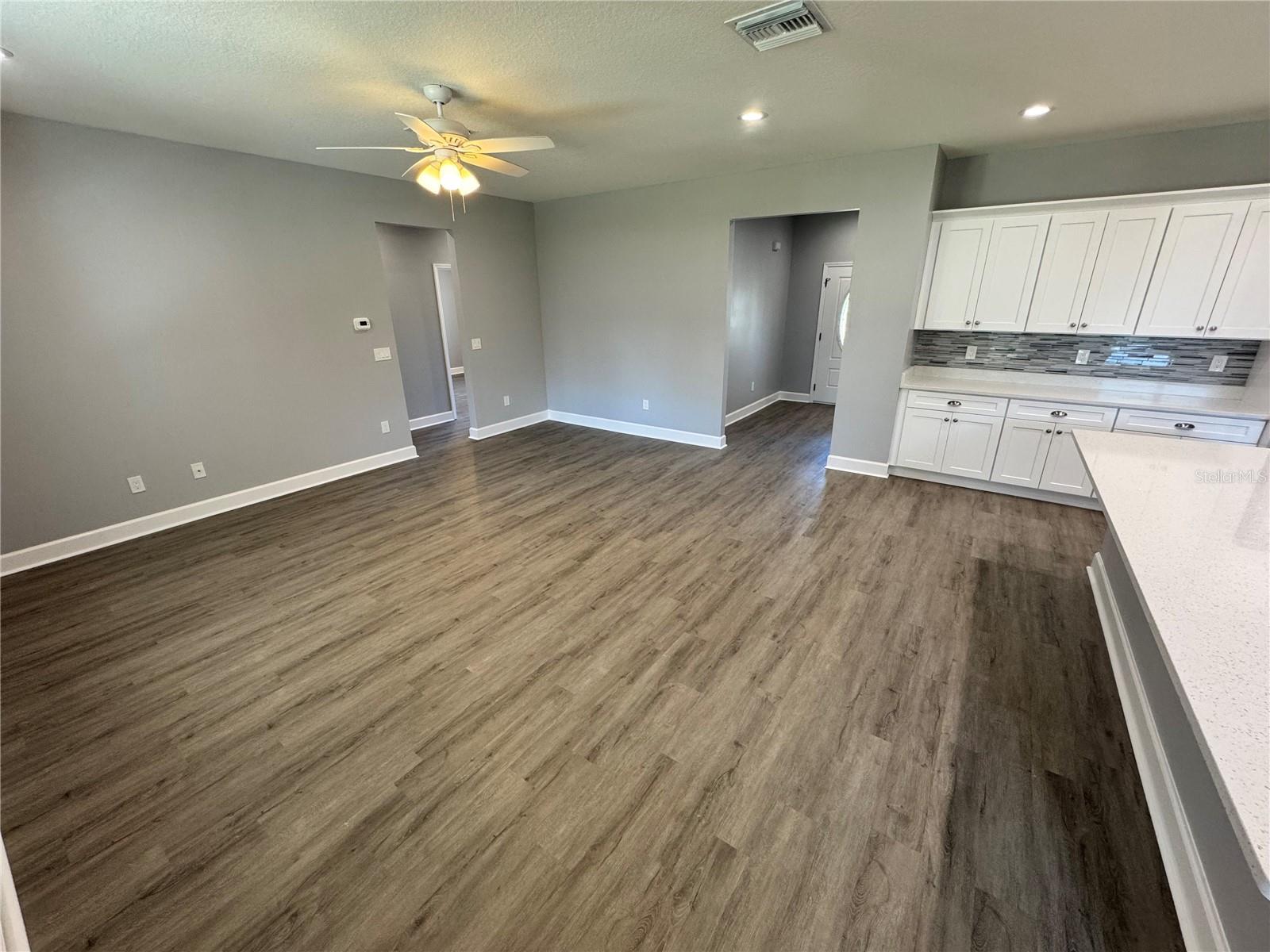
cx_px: 635
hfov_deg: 102.1
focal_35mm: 14
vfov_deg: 85.7
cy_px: 476
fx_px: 514
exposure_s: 1/120
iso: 200
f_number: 2.2
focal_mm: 2.22
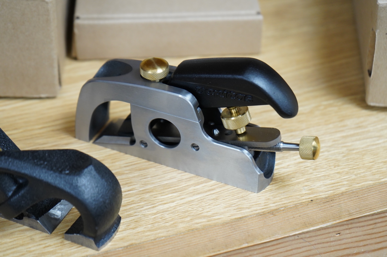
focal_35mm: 70
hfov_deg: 28.9
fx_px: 752
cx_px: 194
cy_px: 128
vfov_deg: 19.4
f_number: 5.6
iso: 2500
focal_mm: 70
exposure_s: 1/100
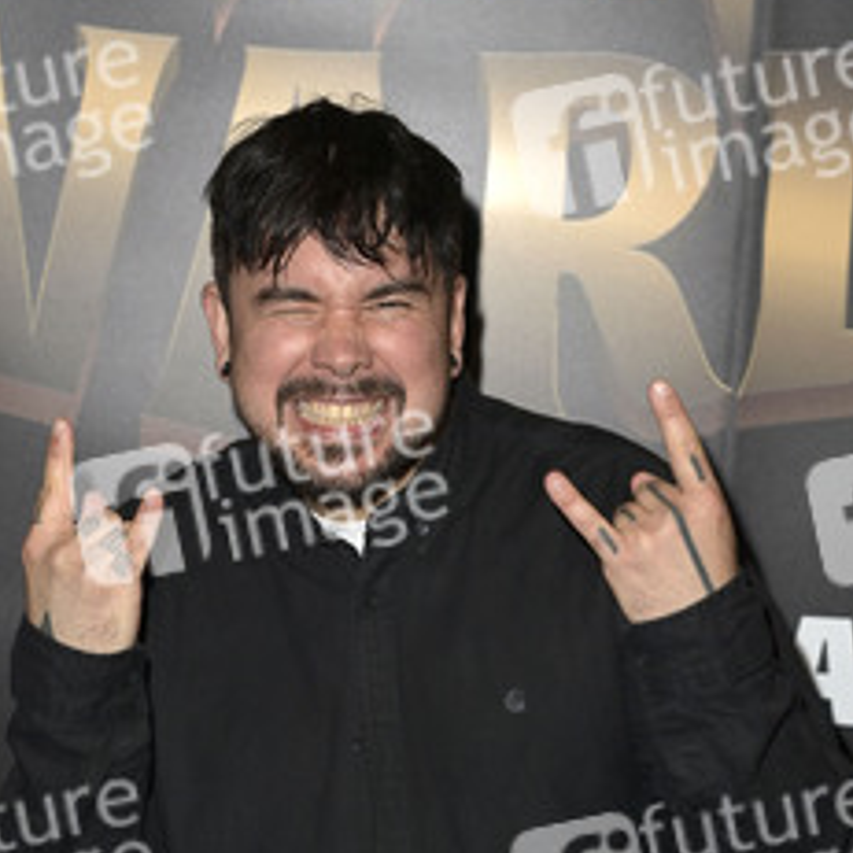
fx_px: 2704
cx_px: 366
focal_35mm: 97
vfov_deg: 17.8
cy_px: 683
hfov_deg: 17.9
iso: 640
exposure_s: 1/200
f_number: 5
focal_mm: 66
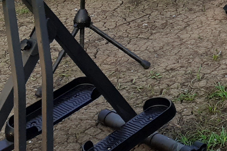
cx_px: 389
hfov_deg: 15.1
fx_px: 757
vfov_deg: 10.4
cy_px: -167
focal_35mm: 120
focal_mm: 3.6
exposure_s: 1/328
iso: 40
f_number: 1.9
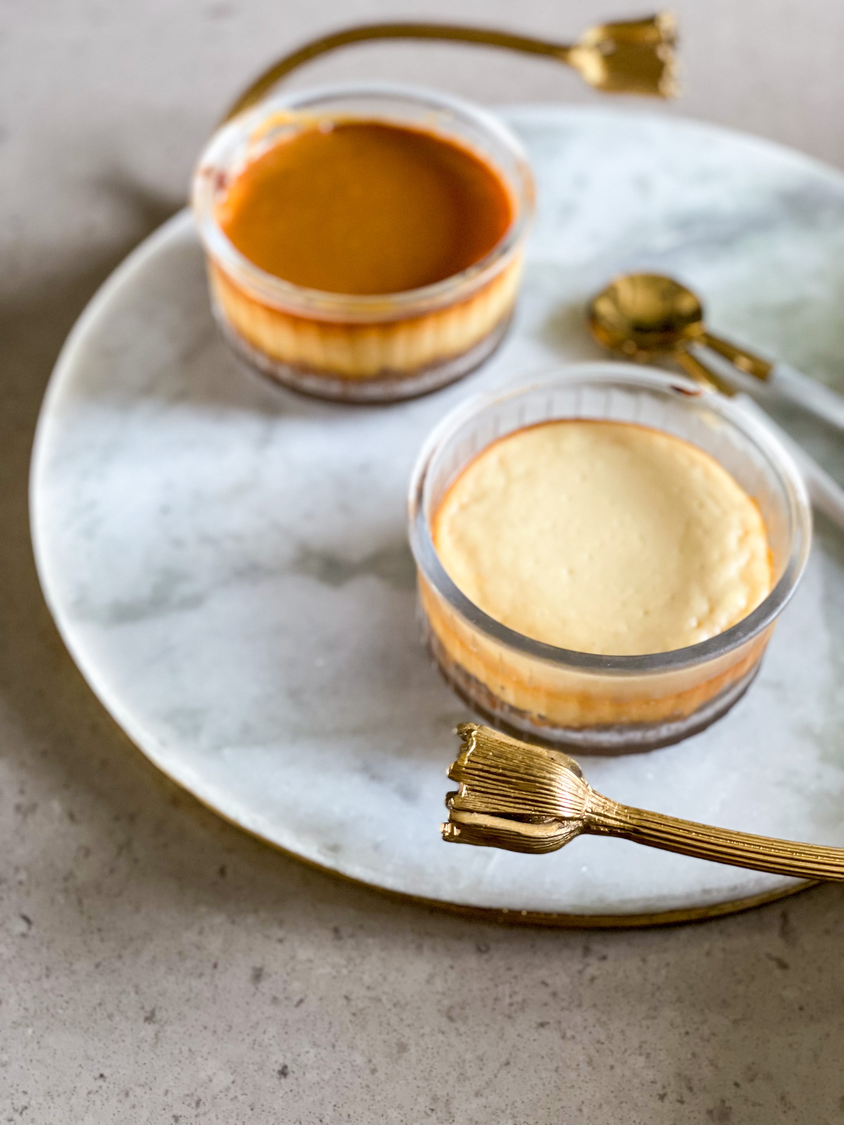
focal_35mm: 52
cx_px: 422
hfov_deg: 28.0
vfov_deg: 36.8
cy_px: 562
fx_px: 1690
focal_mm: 6
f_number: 2
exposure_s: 1/80
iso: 250
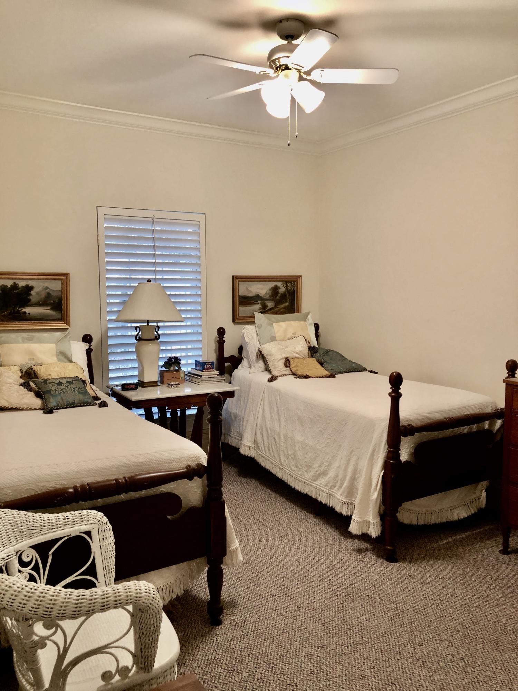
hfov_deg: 49.7
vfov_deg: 63.4
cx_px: 259
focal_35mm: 28
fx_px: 559
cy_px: 346
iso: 50
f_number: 1.8
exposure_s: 1/15
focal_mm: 3.99
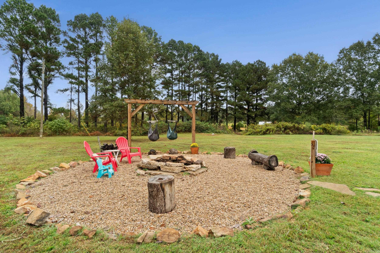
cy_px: 126
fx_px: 190
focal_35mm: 18
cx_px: 190
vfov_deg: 67.4
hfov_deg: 90.0
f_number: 9
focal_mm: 12
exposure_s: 1/20
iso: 250
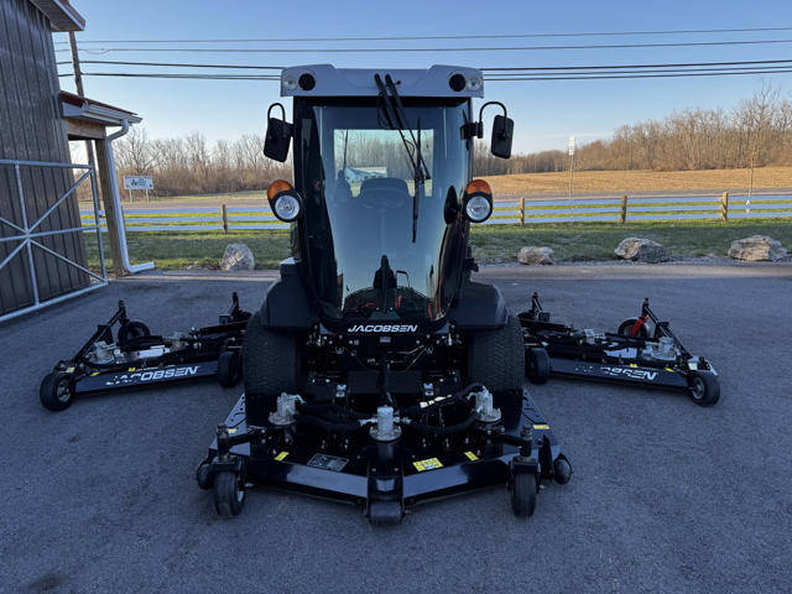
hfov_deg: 71.6
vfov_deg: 56.8
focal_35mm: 24
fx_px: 549
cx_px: 396
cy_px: 297
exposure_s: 1/782
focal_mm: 6.76
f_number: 1.78
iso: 80
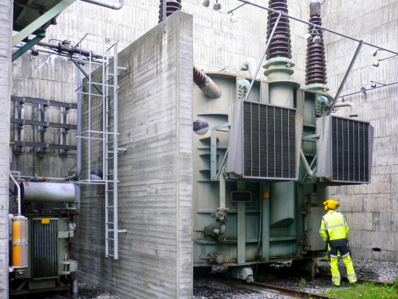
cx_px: 199
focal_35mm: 35
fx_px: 402
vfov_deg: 40.7
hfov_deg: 52.6
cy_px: 150
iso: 100
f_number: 2.8
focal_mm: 5.8
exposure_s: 1/100
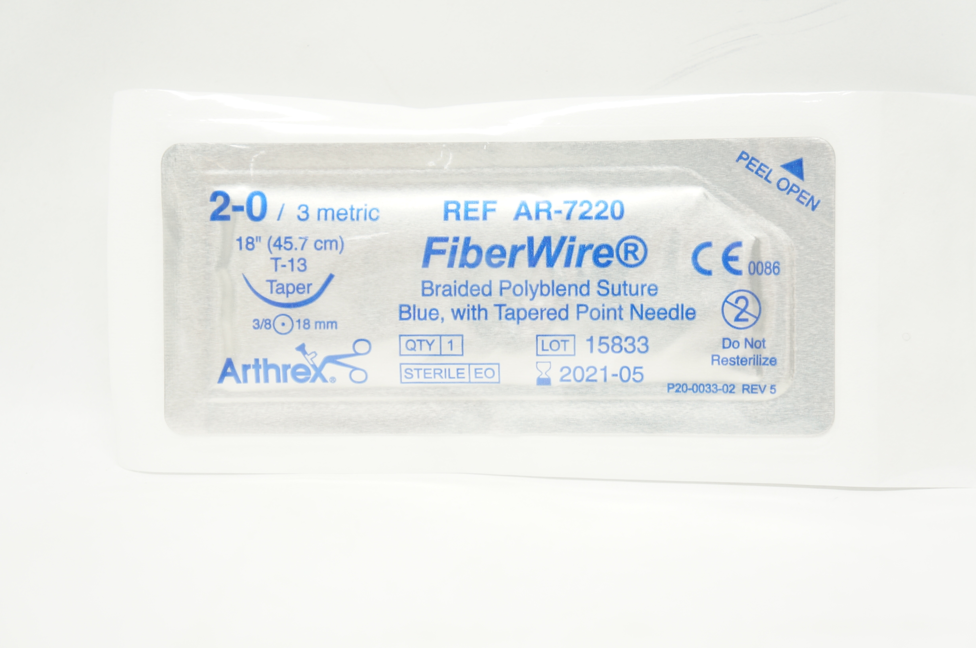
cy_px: 324
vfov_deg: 23.1
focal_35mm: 58
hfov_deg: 34.2
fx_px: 1584
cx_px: 488
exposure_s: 1/80
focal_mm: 39
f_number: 4.5
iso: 400
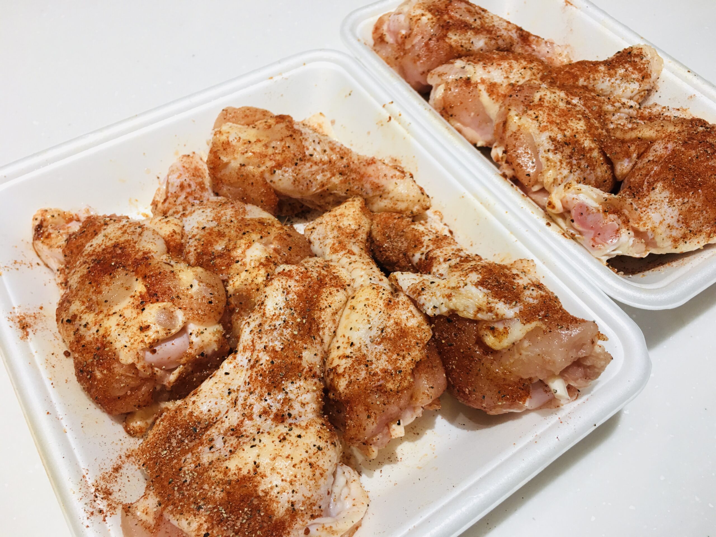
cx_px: 358
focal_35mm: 29
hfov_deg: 61.7
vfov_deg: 48.2
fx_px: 600
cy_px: 268
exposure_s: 1/30
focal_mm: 4.15
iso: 25
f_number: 2.2
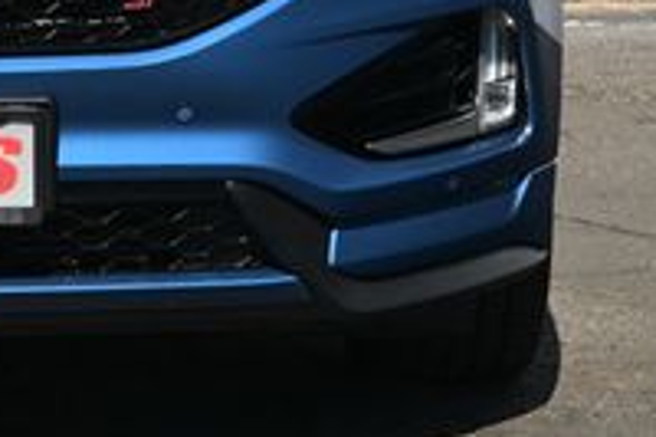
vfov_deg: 6.4
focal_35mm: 211
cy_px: -171
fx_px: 3842
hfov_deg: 9.6
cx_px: -102
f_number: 6
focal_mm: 44
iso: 100
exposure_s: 1/320
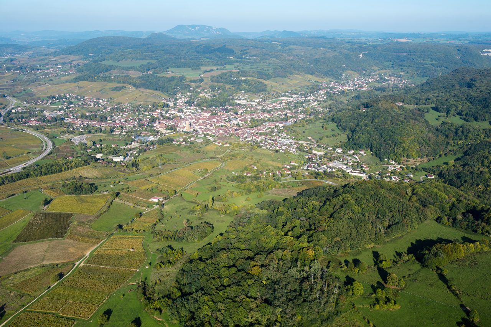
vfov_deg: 41.1
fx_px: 436
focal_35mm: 32
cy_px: 164
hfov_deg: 58.7
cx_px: 246
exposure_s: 1/640
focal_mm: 32
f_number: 7.1
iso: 200
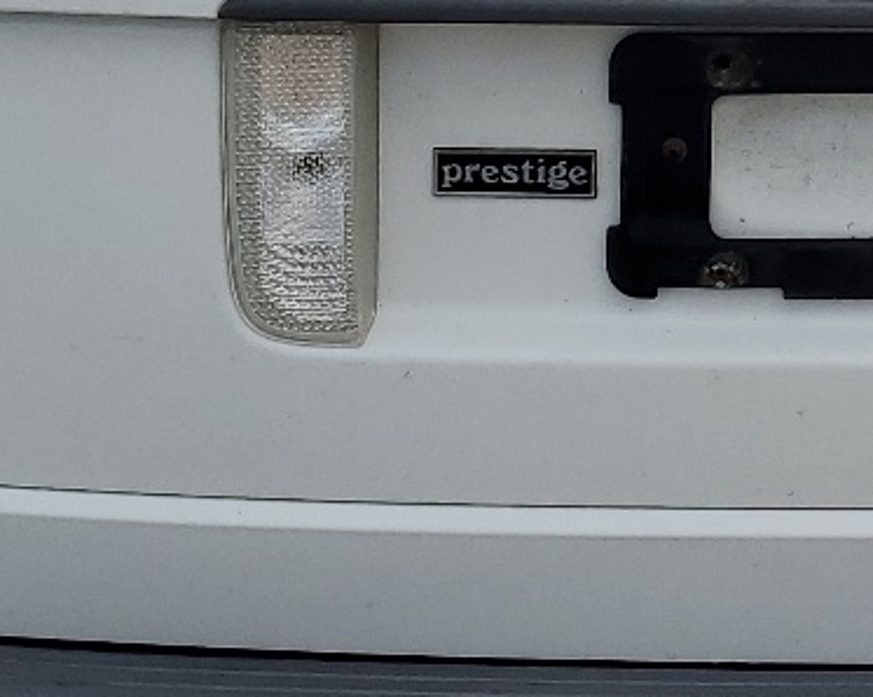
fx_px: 2815
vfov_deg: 13.5
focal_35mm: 109
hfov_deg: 17.3
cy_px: -250
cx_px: 852
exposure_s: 1/3333
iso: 50
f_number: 1.5
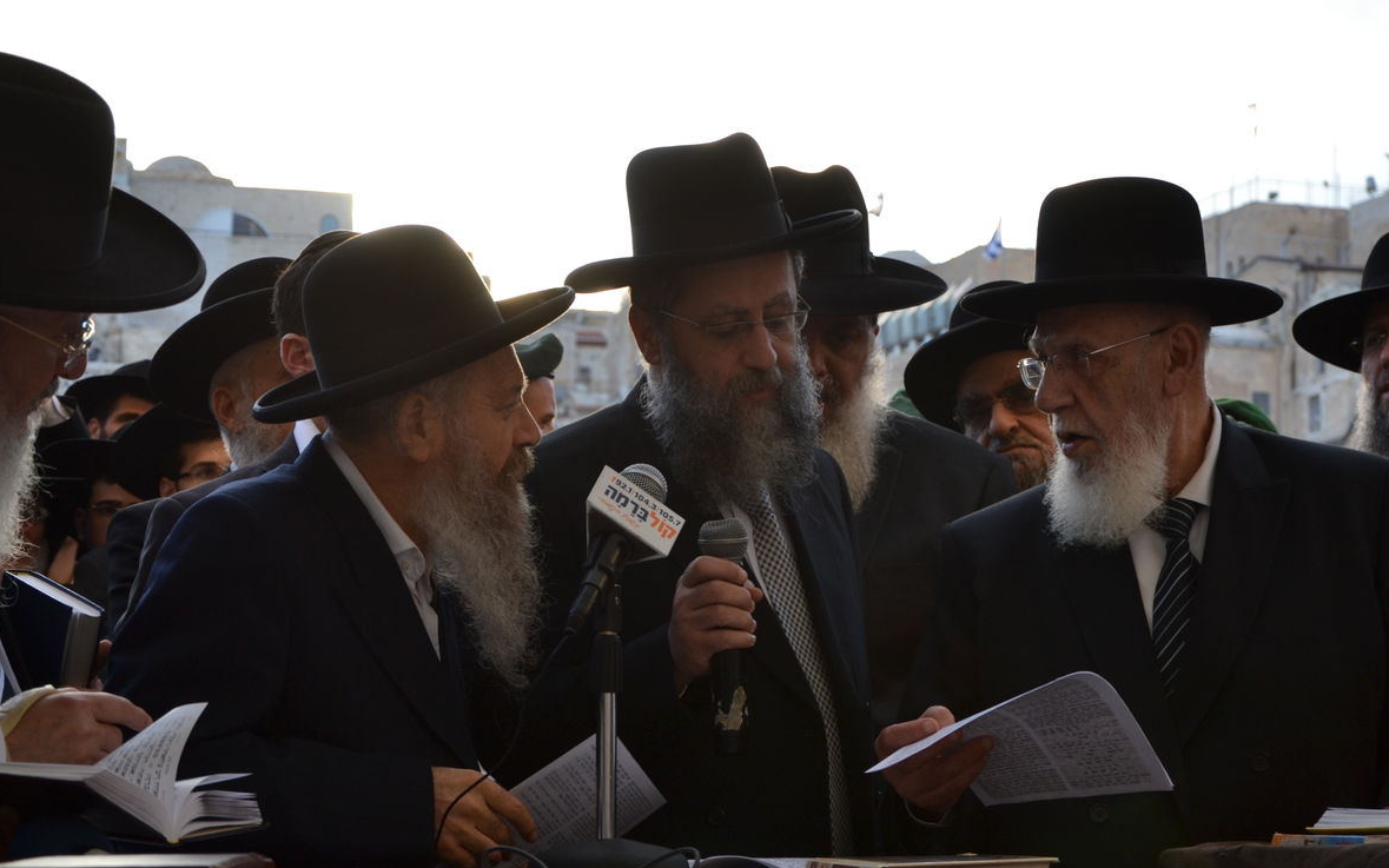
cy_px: 525
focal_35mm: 69
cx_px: 808
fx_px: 2612
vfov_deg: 18.9
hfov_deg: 29.7
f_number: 5.6
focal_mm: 38
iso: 110
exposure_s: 1/125
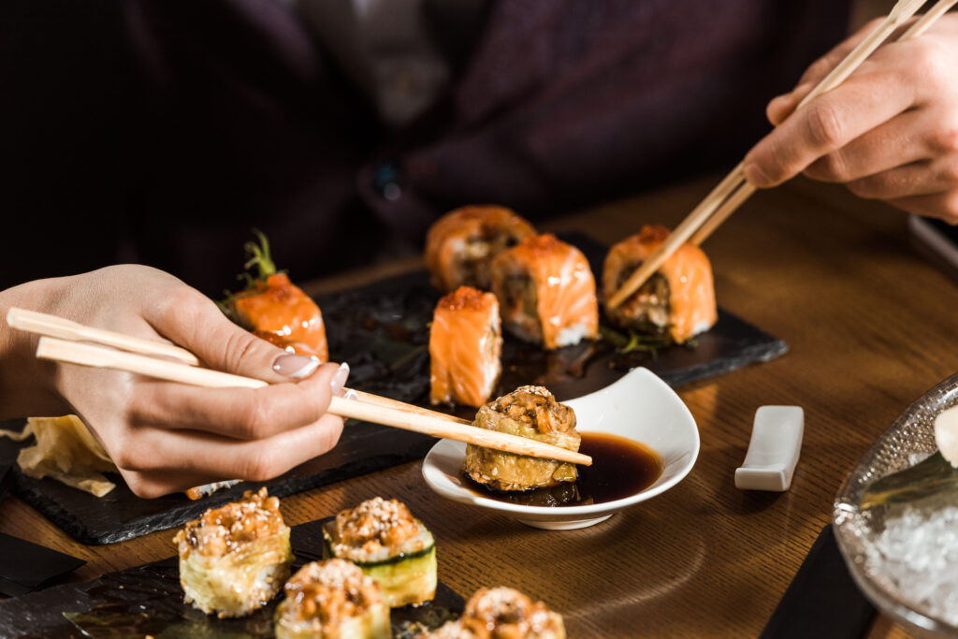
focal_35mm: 190
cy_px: 320
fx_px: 5056
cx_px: 479
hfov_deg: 10.8
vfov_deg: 7.2
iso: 160
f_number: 5.6
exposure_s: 1/200
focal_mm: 190
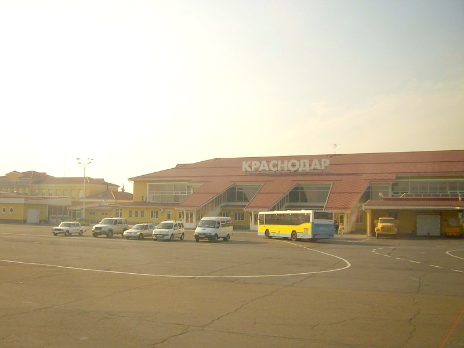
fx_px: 456
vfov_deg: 41.8
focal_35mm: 34
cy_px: 174
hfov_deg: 54.0
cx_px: 232
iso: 80
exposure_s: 1/250
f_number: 5.6
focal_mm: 5.7
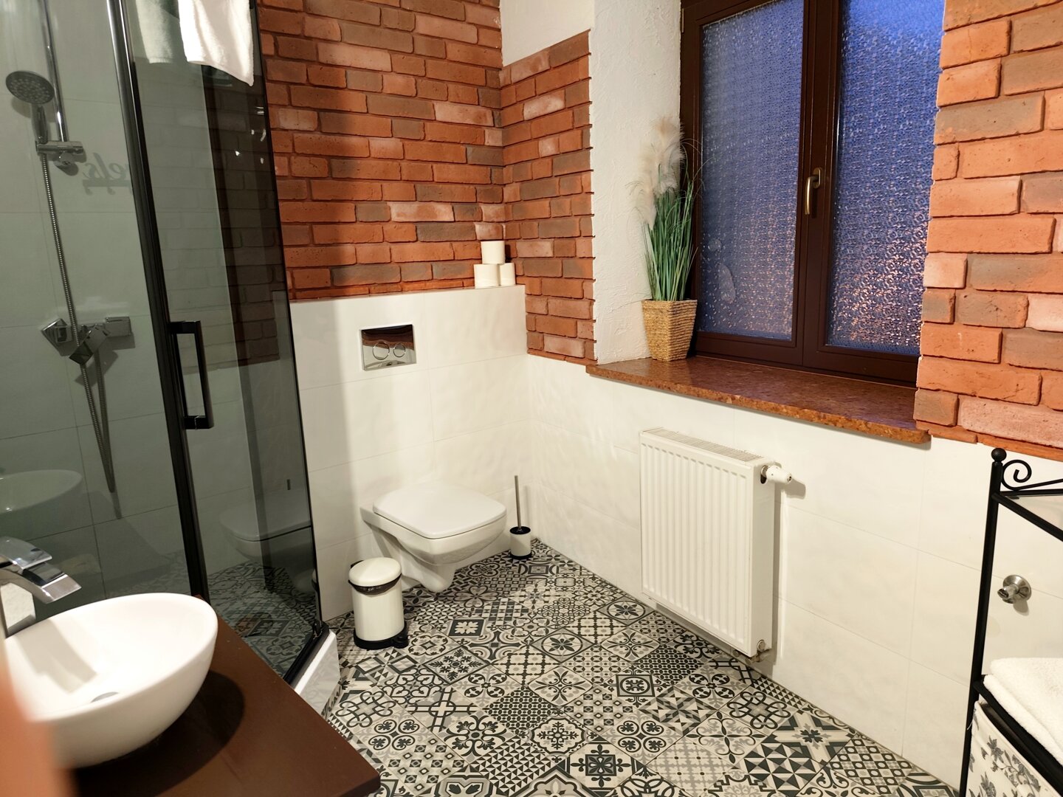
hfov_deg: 73.9
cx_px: 532
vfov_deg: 58.9
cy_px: 398
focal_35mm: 23
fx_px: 706
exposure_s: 1/33.3
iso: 1000
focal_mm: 6.19
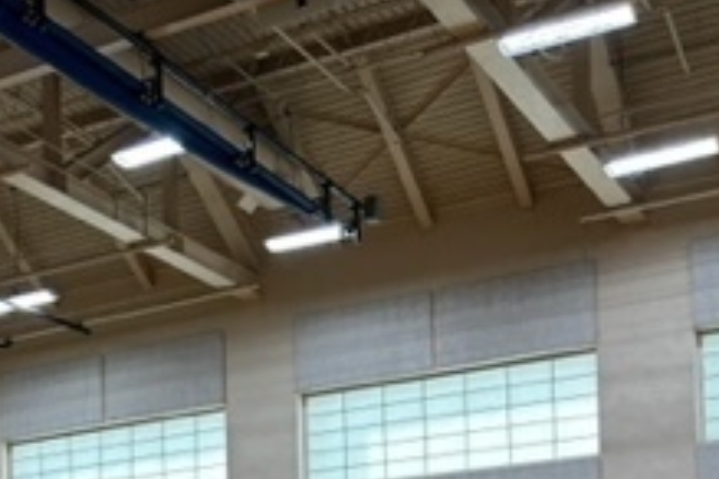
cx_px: -207
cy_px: 696
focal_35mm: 79
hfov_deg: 22.9
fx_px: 1578
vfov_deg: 16.0
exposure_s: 1/129
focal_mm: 5.7
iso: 64
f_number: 1.5
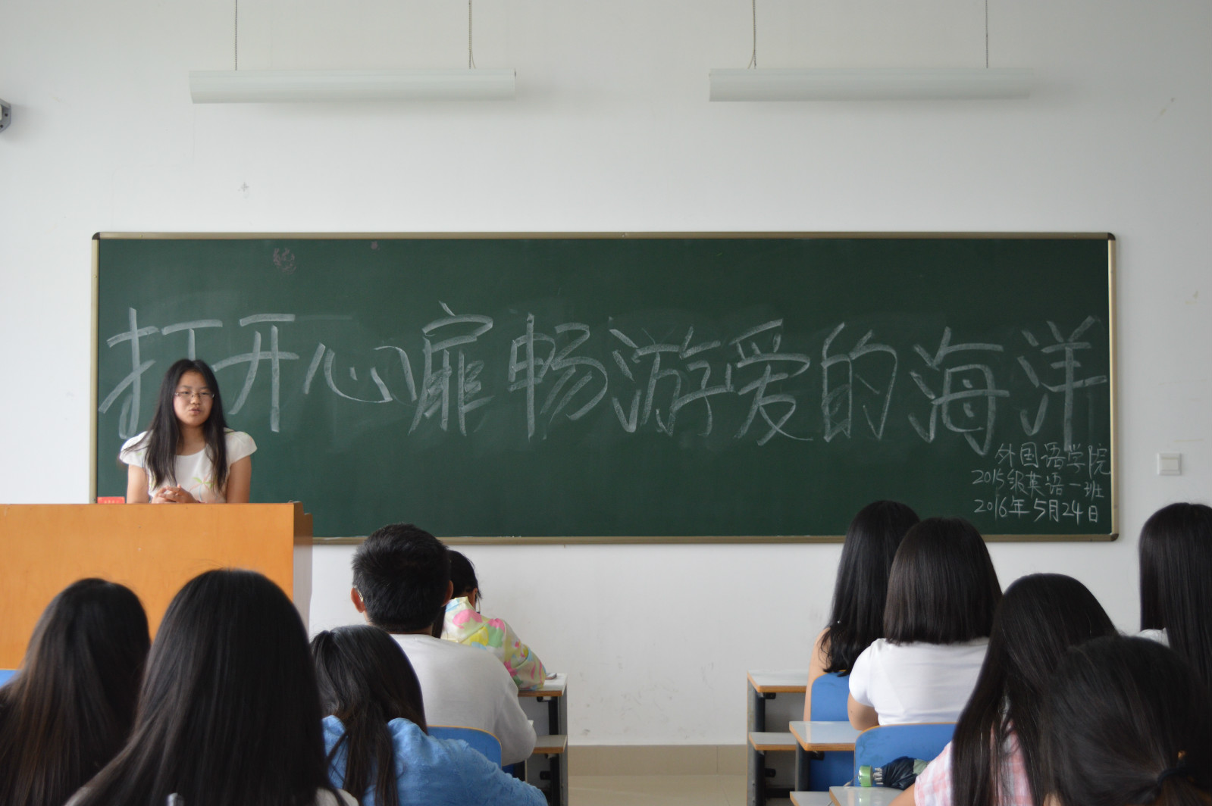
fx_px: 1564
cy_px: 403
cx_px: 606
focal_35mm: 46
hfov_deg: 42.3
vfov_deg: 28.9
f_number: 4.5
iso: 400
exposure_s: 1/80
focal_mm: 31
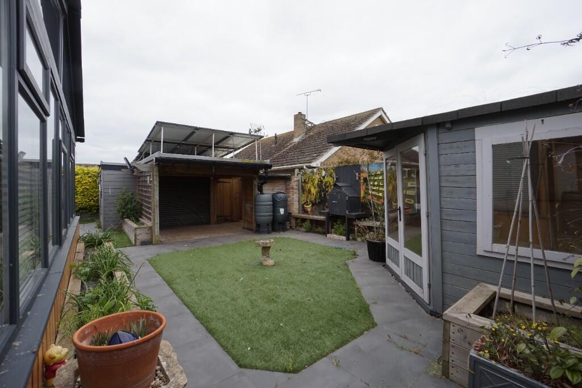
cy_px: 194
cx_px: 291
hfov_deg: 100.4
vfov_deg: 77.3
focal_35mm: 15
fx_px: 242
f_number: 9
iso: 100
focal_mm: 10
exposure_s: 1/100
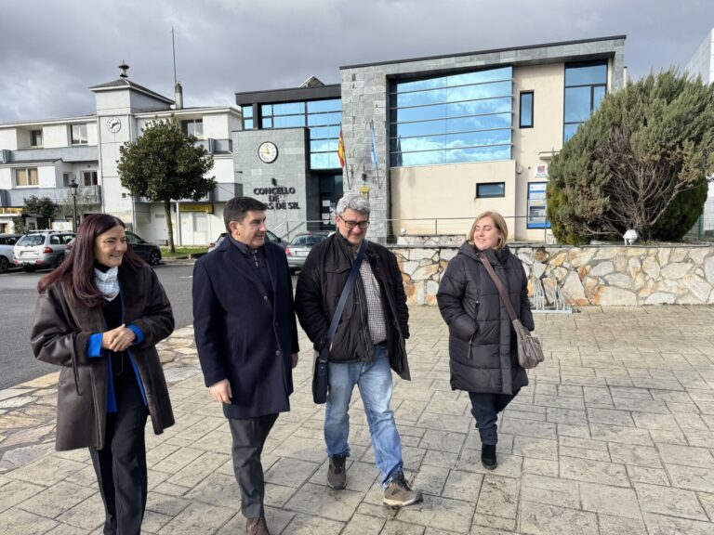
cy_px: 268
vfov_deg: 56.8
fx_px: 495
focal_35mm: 24
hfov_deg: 71.6
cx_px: 357
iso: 80
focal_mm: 6.76
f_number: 1.78
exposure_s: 1/2710
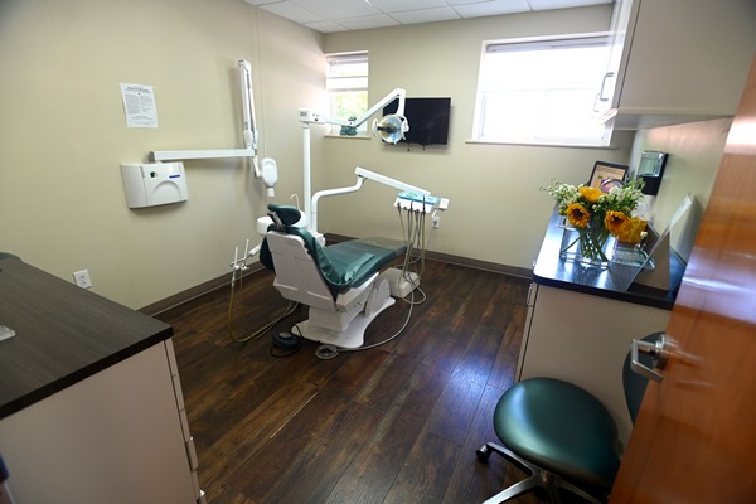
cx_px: 378
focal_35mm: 17
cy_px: 252
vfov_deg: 70.4
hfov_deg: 93.3
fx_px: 357
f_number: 4.5
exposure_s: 1/30
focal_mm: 17
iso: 320
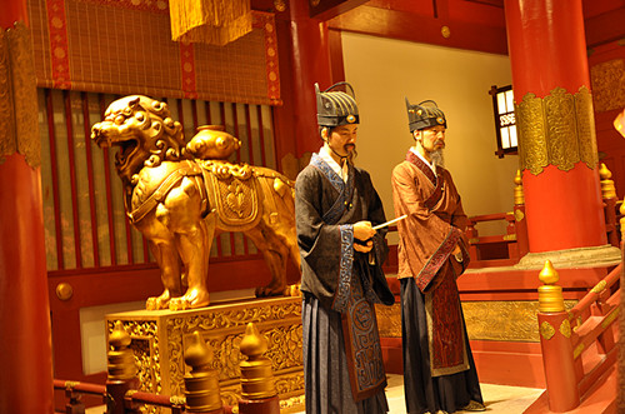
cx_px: 312
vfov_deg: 29.7
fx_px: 780
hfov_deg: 43.7
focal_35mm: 45
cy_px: 207
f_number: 4.2
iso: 400
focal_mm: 30
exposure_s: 1/2
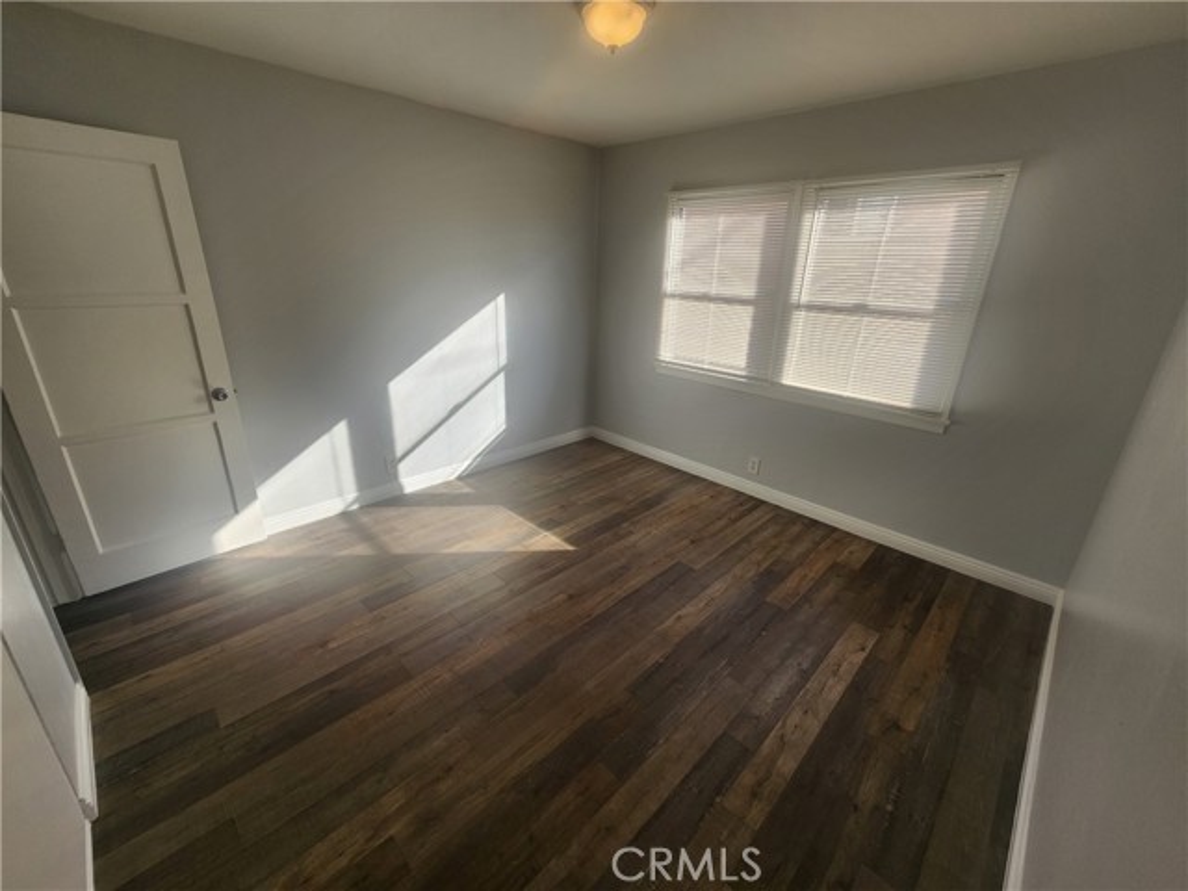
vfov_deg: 89.9
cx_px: 594
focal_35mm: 13
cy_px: 446
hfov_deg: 106.2
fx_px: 446
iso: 50
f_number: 2.2
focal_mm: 2.2
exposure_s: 1/403
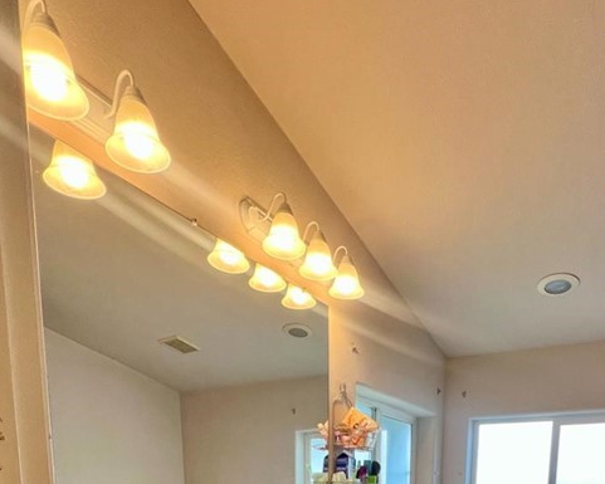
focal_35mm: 27
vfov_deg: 39.1
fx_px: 484
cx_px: 351
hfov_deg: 63.7
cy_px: 578
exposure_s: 1/120
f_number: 1.8
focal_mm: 1.57
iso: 80
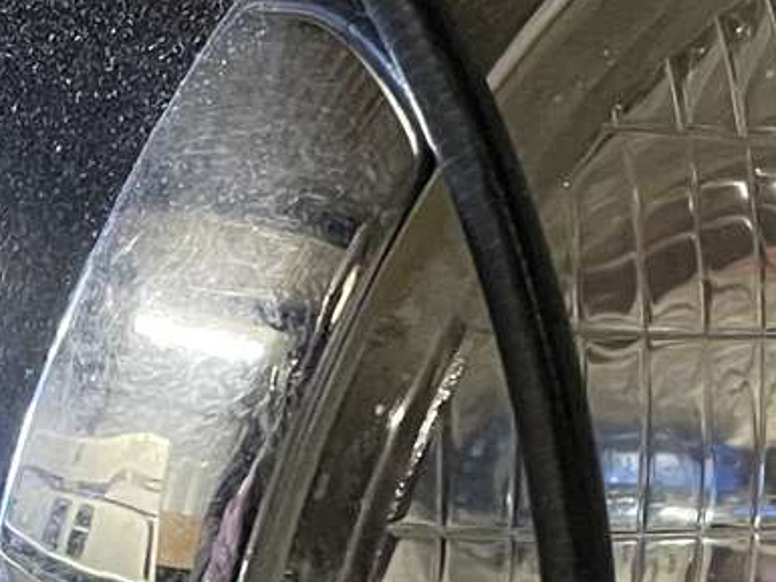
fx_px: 3027
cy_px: 538
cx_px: 137
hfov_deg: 14.5
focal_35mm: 135
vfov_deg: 10.9
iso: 500
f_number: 1.6
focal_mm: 4.2
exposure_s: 1/33
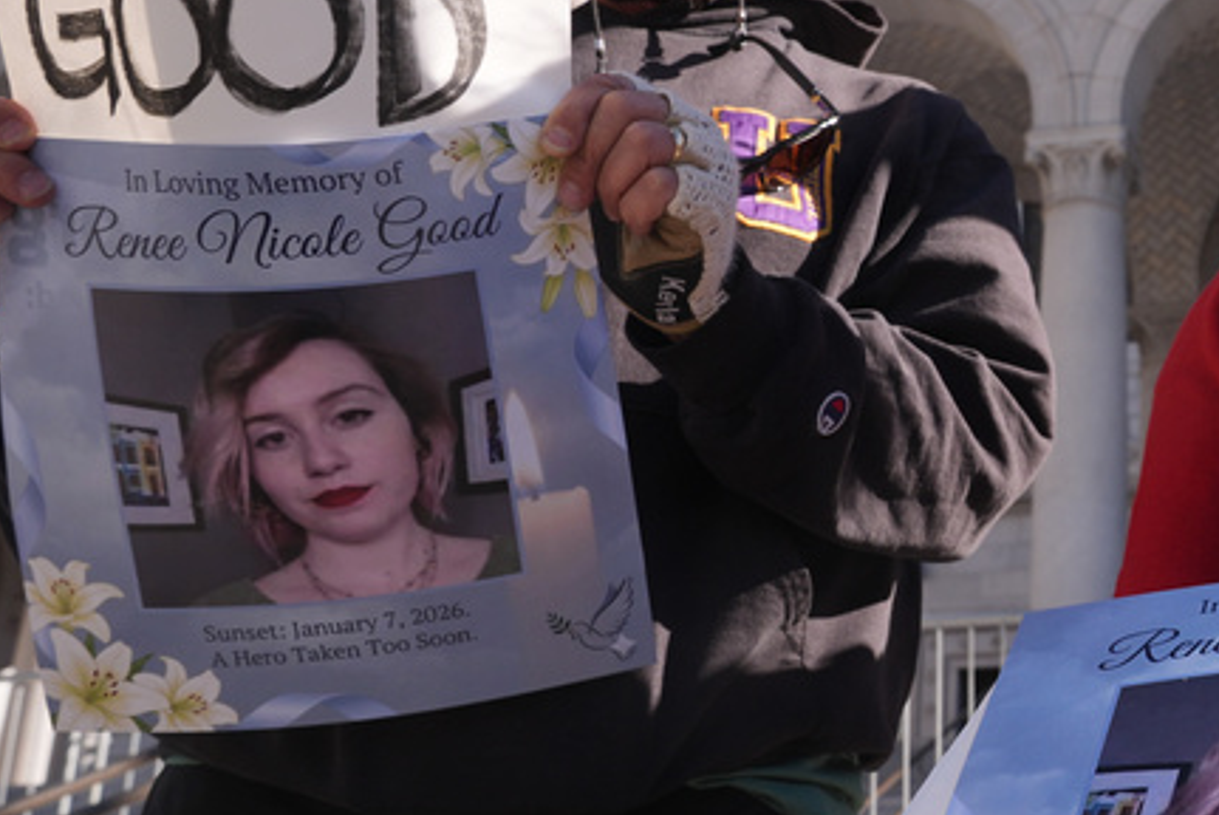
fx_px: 1931
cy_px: 364
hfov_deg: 31.2
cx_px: 1341
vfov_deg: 23.8
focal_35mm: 57
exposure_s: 1/400
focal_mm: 24
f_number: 8
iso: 250
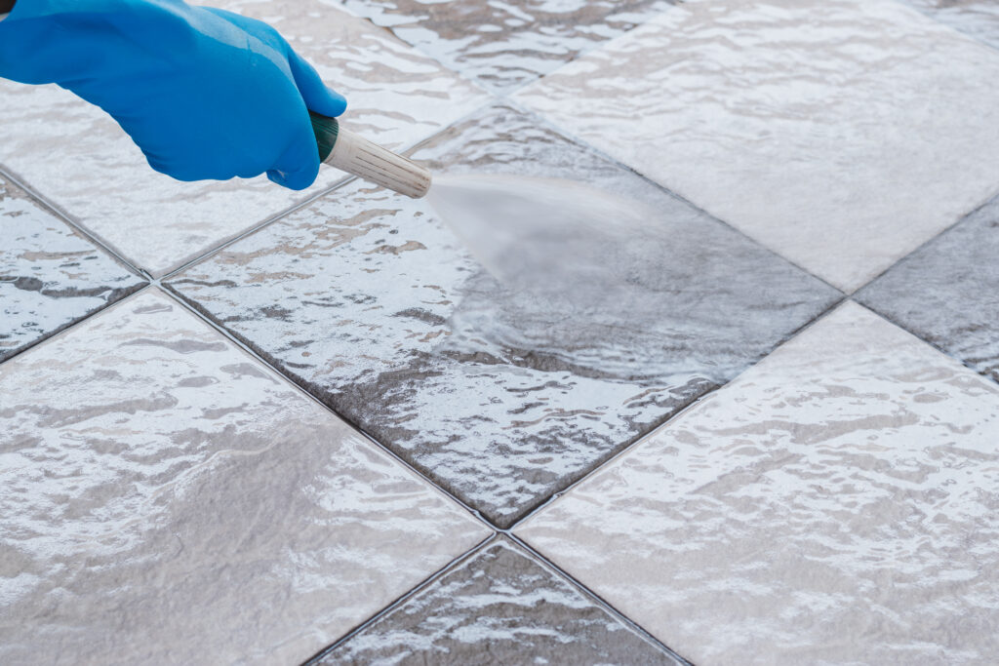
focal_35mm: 75
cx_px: 500
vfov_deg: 18.2
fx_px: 2081
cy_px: 333
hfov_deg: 27.0
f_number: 5
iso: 100
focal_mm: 50
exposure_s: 1/60
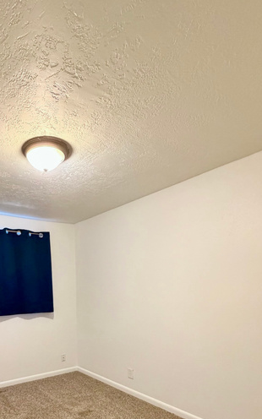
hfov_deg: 50.9
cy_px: 317
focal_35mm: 23
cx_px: 68
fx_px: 263
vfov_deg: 71.6
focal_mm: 2.22
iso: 640
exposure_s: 1/60
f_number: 2.2
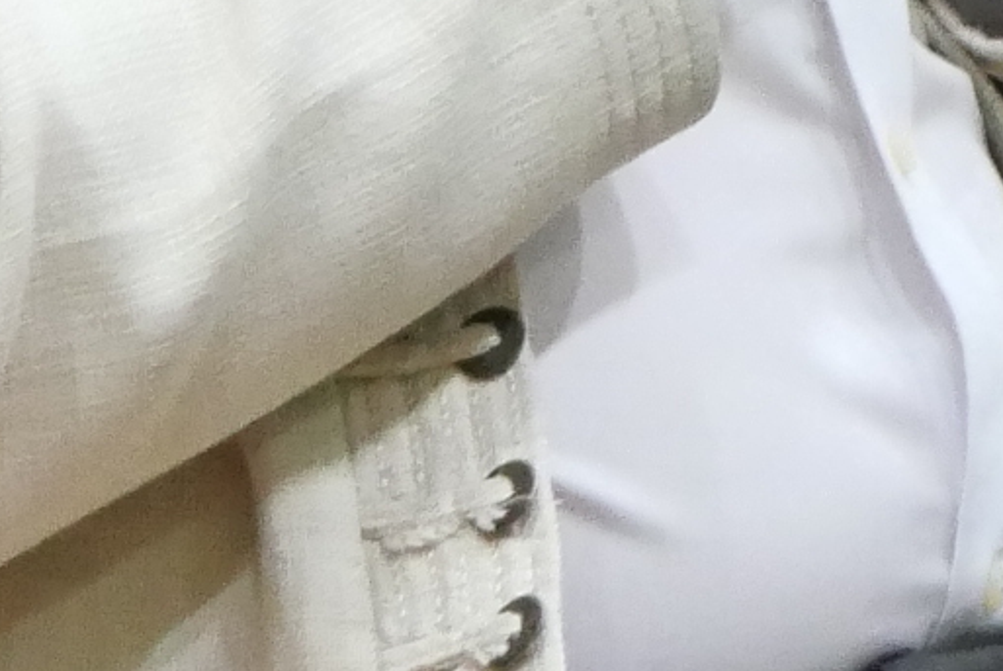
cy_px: -1342
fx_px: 21805
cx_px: 2325
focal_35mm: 782
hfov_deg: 2.6
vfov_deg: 1.8
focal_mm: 52
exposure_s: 1/60
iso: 3200
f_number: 5.6
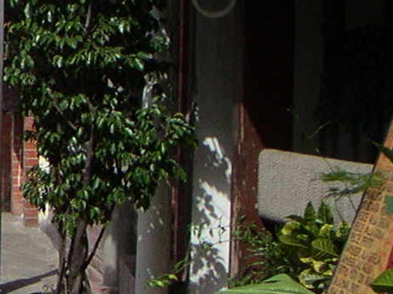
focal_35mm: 170
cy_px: -32
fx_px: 1929
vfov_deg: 8.7
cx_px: -346
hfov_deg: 10.8
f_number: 6.6
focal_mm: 6
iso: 50
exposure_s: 1/250
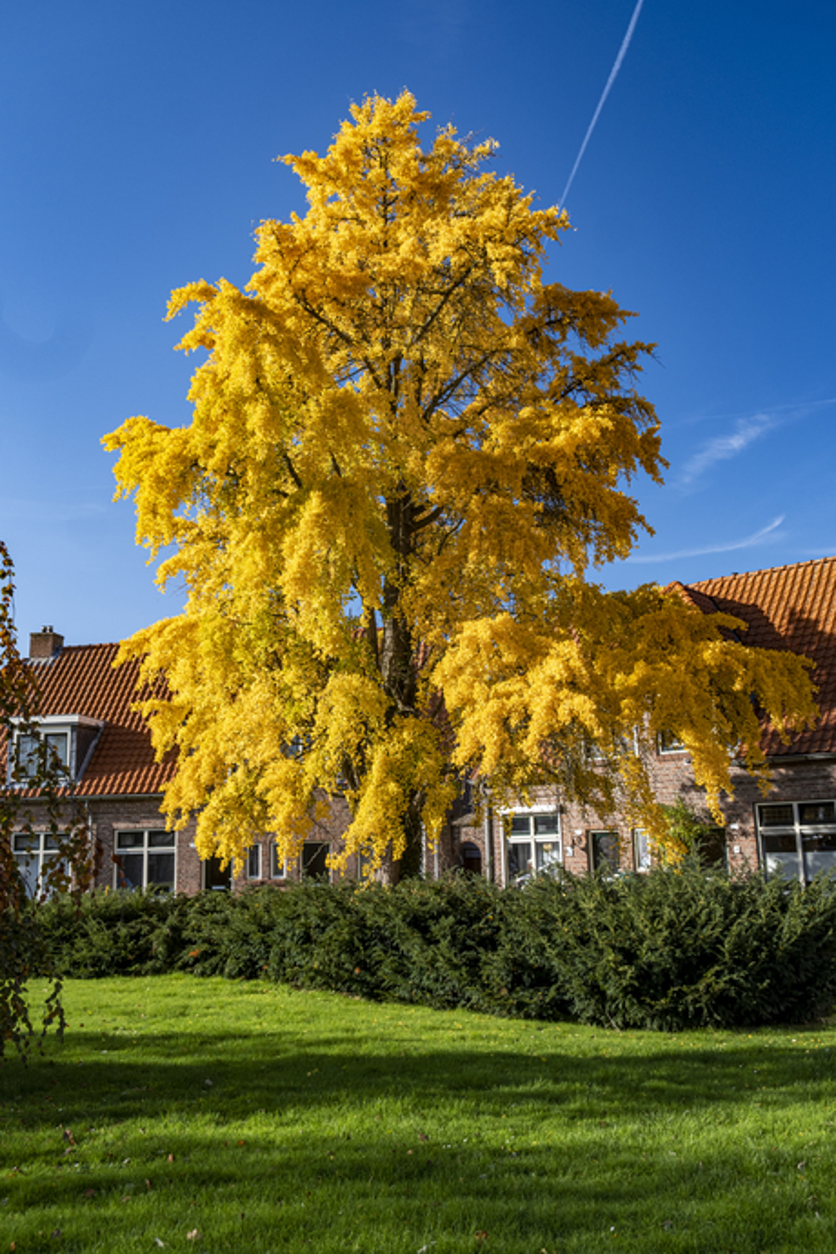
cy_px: 627
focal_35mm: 32
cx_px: 418
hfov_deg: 41.1
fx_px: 1115
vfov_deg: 58.7
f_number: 5.6
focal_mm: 21.4
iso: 160
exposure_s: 1/120
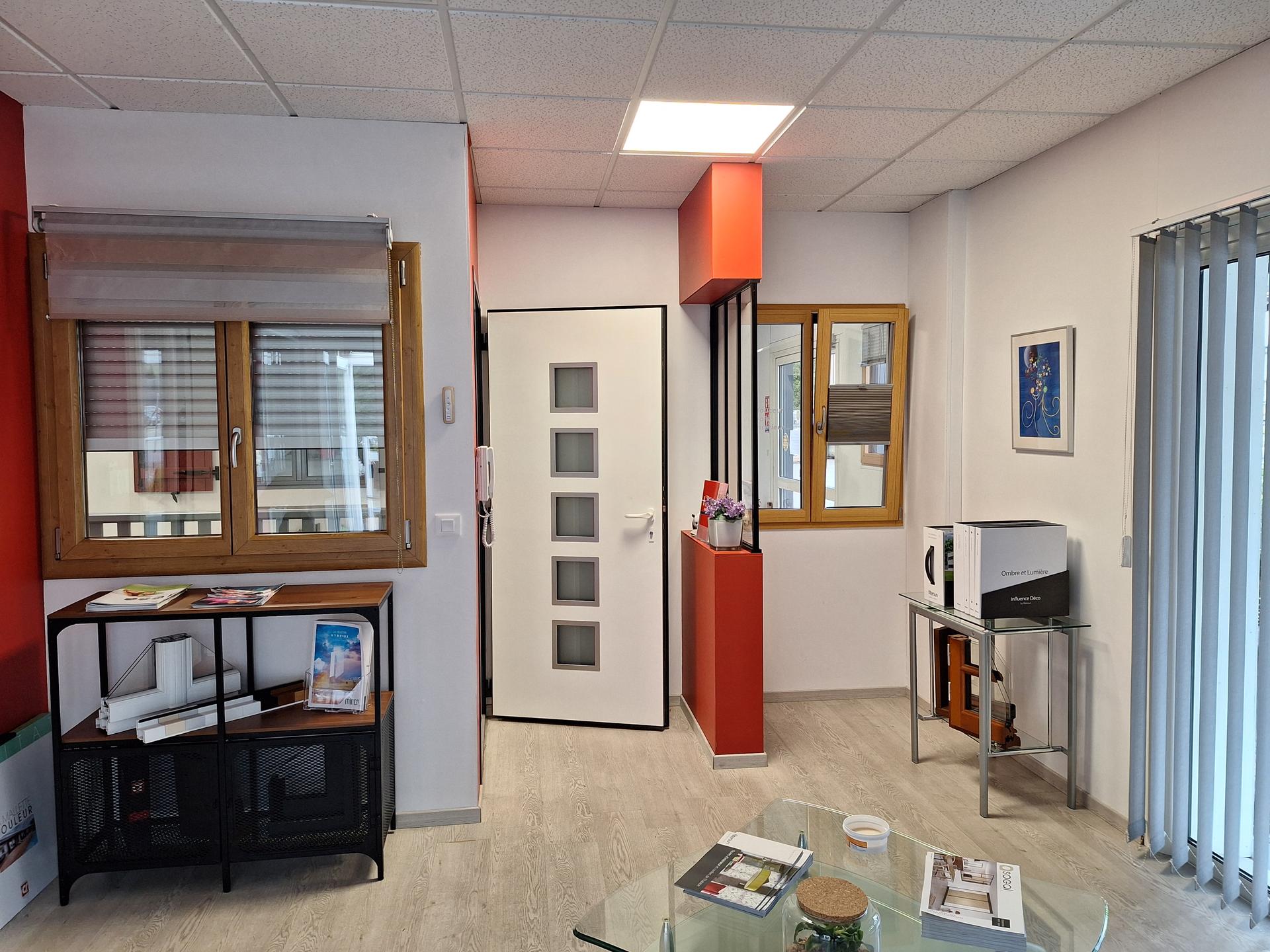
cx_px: 635
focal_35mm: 23
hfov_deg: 73.9
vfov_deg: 58.9
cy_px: 476
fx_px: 844
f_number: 1.8
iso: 125
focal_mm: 5.54
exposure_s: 1/50
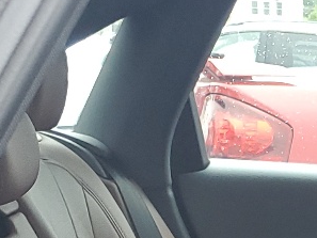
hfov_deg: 12.8
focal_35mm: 140
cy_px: 526
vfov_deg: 9.6
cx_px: 578
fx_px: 1283
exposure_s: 1/120
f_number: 1.5
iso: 61
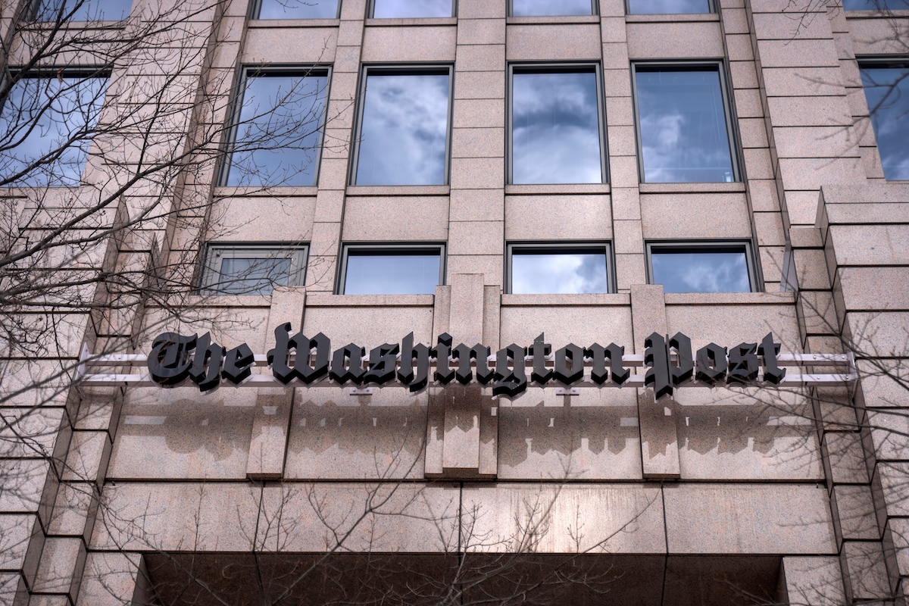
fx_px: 1515
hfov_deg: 33.4
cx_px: 454
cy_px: 303
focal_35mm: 60
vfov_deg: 22.6
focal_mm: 60
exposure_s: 1/4000
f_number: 2.8
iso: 250
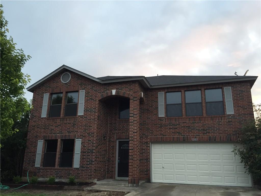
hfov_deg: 61.7
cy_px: 98
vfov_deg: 48.2
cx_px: 130
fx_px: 219
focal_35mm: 29
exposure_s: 1/40
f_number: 2.2
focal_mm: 4.15
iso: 32
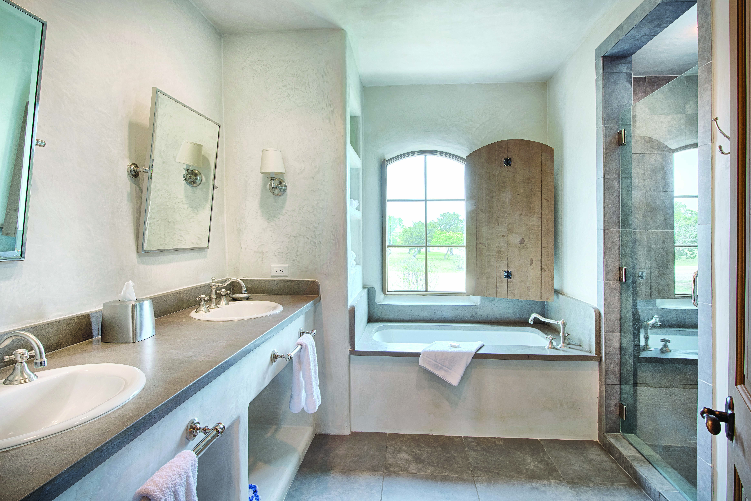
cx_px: 376
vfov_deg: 64.6
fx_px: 396
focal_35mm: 19
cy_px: 250
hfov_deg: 86.9
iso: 200
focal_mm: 19
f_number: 22
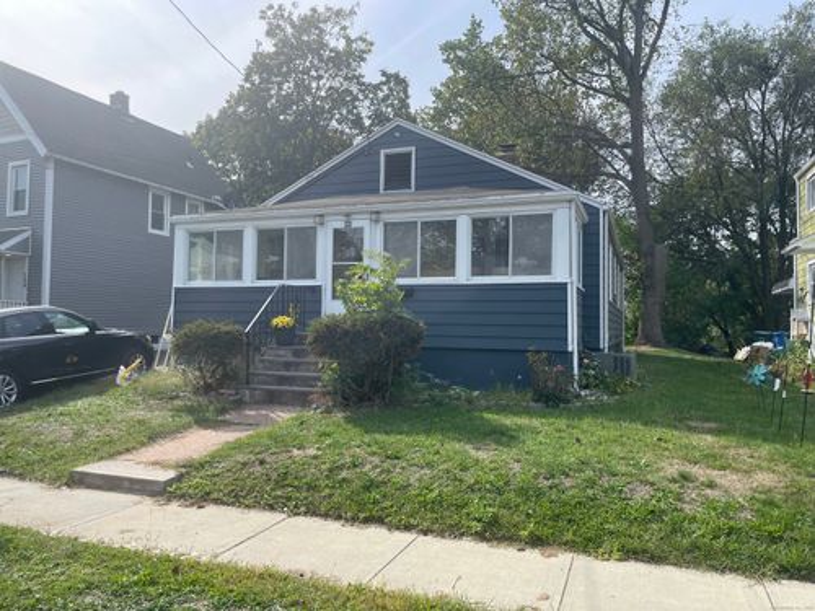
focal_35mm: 25
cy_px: 306
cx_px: 408
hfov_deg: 69.4
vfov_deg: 54.9
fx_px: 589
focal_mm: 5.1
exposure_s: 1/1667
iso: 32
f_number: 1.6
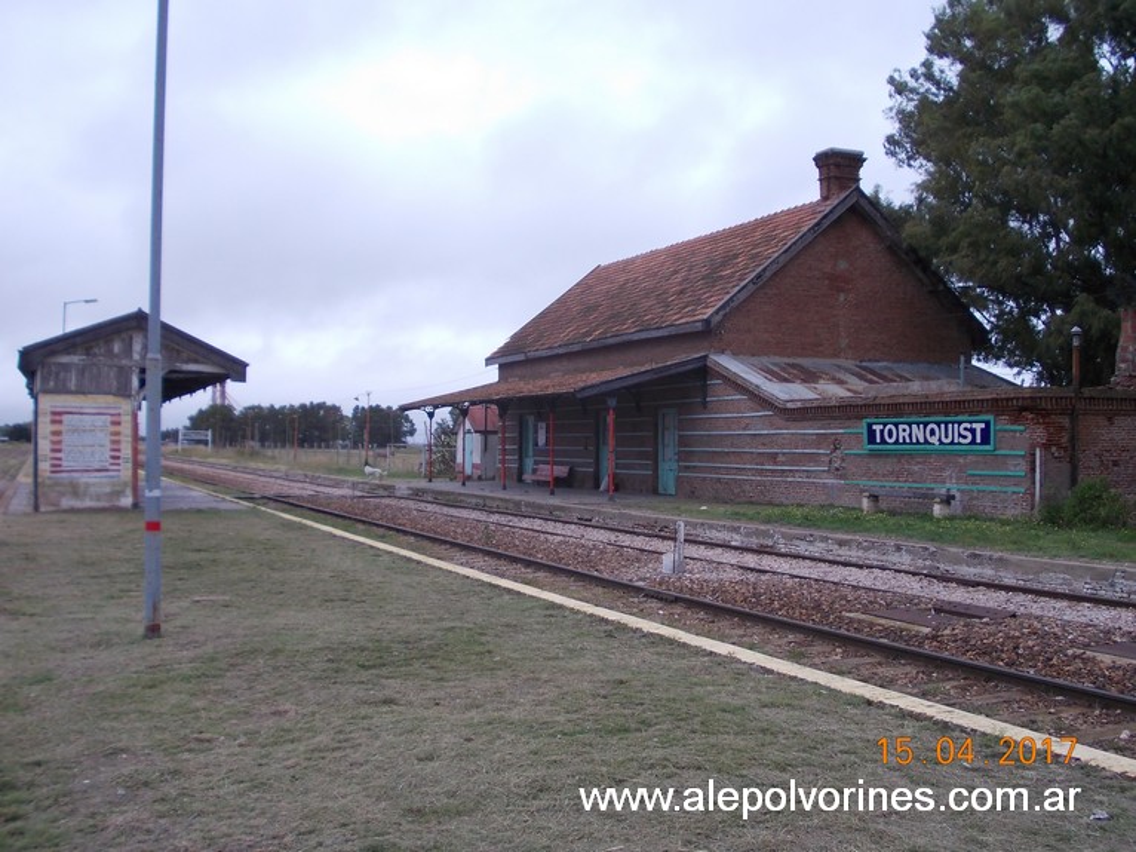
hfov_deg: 49.0
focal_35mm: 38
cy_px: 426
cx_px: 568
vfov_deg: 37.7
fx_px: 1247
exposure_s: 1/320
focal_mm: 5.3
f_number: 3.1
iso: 80
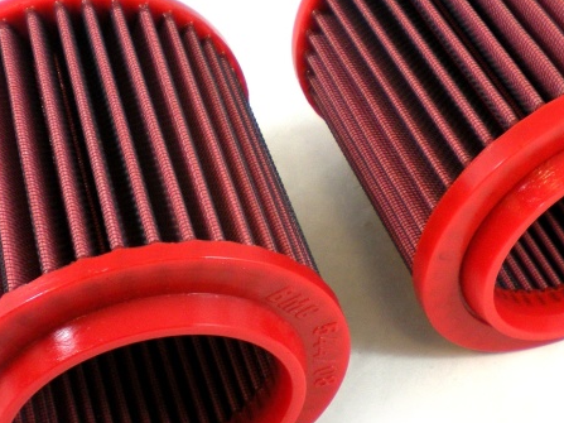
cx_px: 310
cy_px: 191
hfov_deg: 28.6
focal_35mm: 68
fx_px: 1108
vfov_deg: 21.6
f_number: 3.1
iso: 167
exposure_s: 1/66.2
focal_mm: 6.3
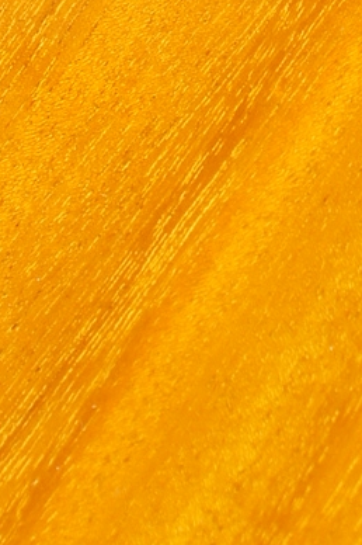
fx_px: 5349
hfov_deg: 3.8
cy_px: -162
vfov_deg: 5.8
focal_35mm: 354
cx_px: 717
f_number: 7.1
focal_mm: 40
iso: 100
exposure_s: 1/2.5
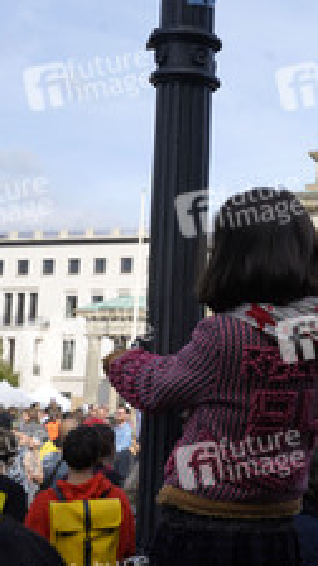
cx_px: 526
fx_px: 1169
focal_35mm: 78
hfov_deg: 14.1
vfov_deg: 27.2
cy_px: 270
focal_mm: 37
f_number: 9
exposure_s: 1/400
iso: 160
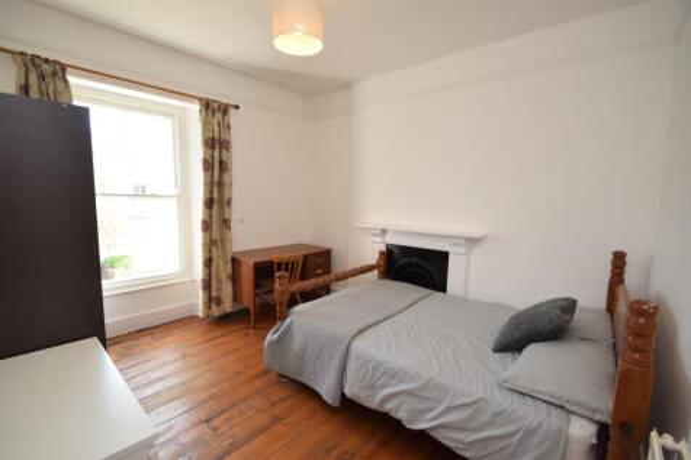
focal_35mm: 15
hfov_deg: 100.4
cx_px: 346
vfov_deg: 77.3
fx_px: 288
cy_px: 230
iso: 500
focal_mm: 10
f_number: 5.6
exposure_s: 1/125
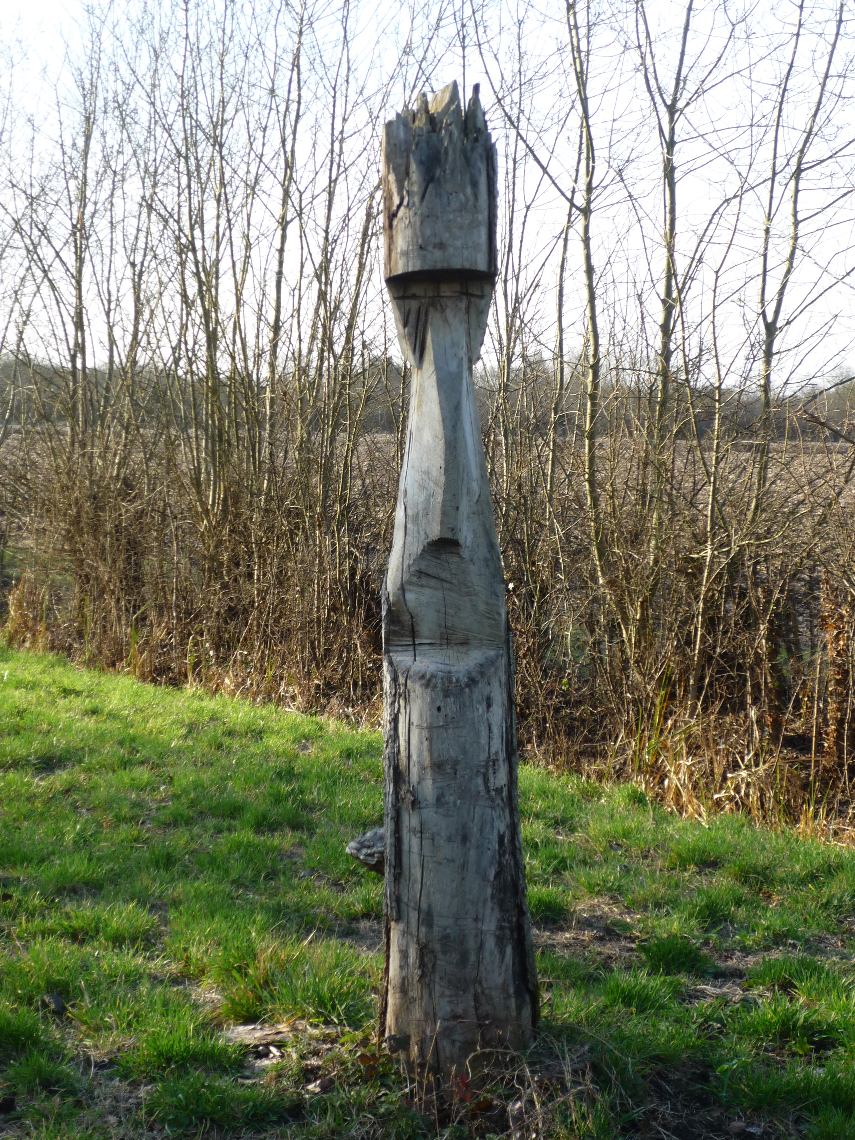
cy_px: 570
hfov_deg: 20.7
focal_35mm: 71
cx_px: 428
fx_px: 2338
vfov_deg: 27.4
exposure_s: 1/160
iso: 100
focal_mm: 11.7
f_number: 4
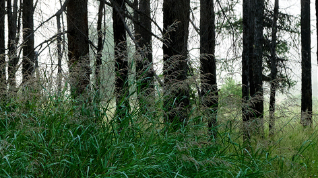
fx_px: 1273
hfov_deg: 14.2
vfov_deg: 8.0
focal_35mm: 151
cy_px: 40
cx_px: 77
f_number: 5.6
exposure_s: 1/400
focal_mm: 45
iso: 800
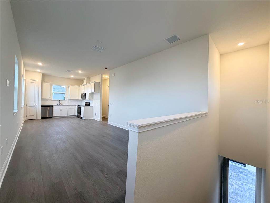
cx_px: 135
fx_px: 109
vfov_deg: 85.7
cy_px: 102
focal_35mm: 14
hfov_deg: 102.1
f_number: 2.2
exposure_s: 1/60
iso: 200
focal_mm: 2.22
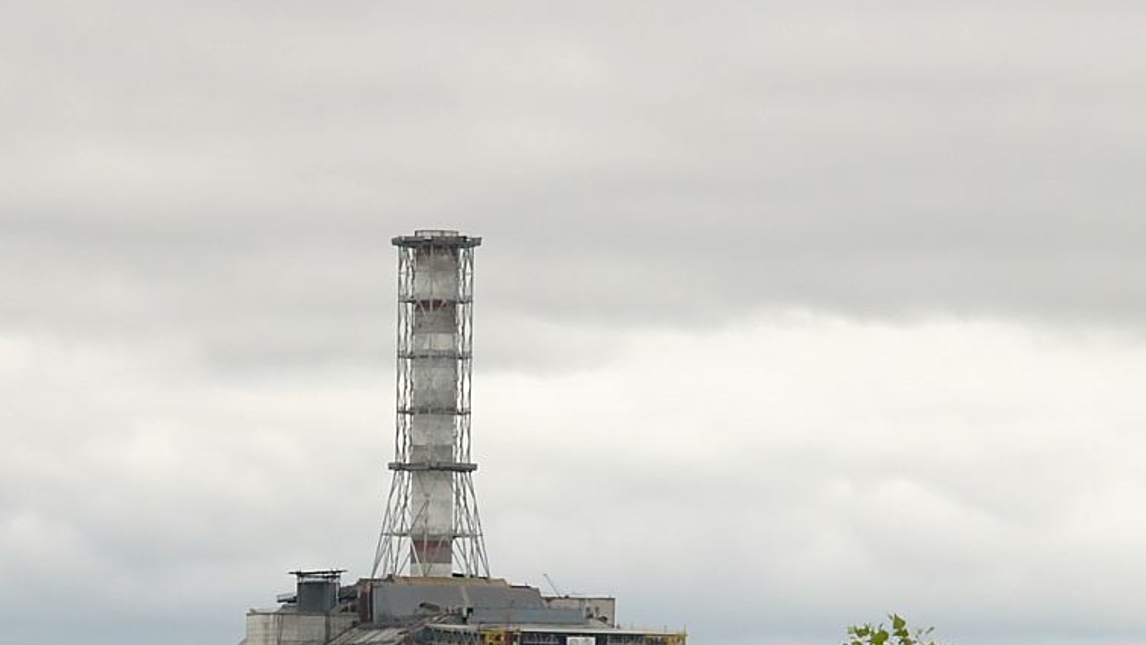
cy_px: 704
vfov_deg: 3.6
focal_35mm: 338
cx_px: 238
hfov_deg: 6.4
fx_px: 10272
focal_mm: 28.3
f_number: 5.2
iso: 50
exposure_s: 1/100
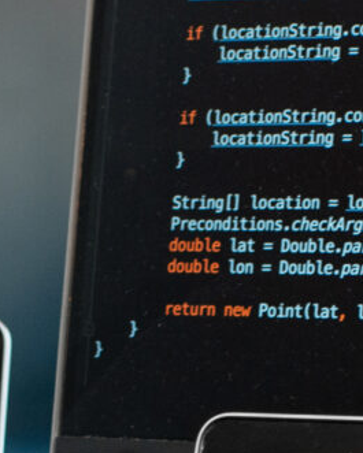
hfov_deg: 6.1
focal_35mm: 254
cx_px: 123
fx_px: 3409
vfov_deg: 7.6
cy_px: 478
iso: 250
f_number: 2.2
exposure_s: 1/160
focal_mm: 35
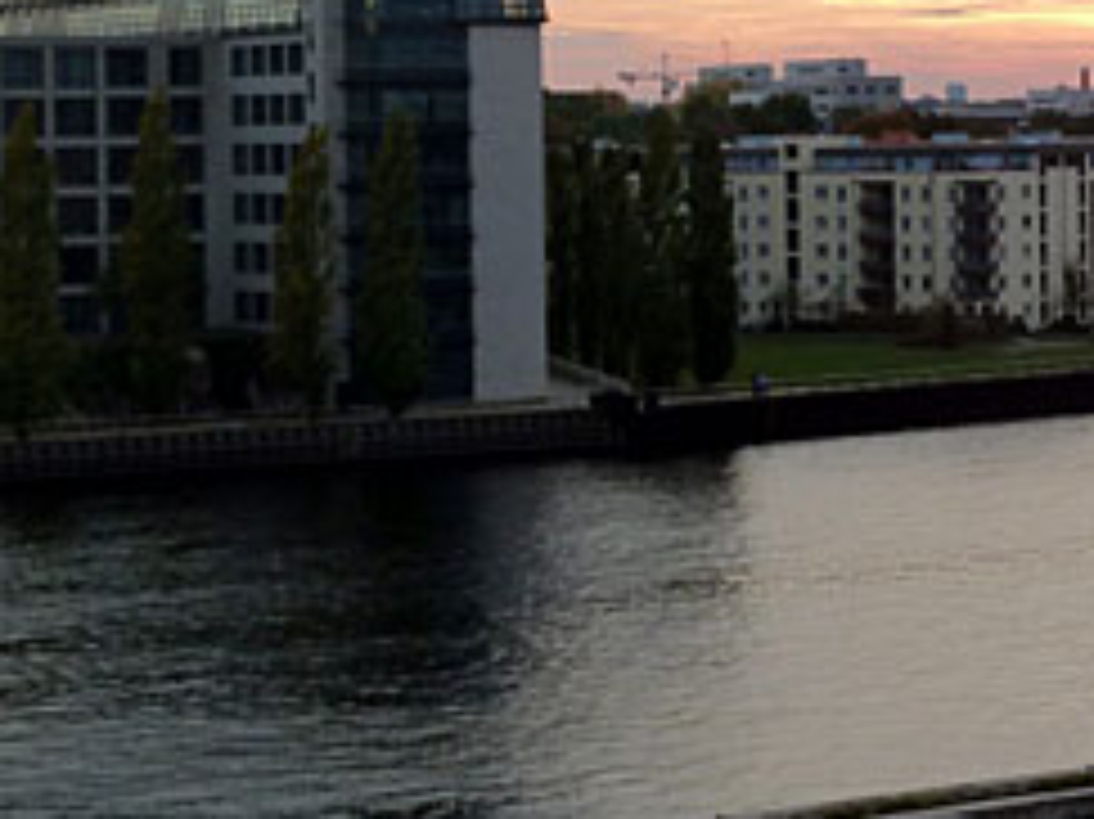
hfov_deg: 14.2
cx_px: 1166
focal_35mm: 136
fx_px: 4296
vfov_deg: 10.9
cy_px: 158
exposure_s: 1/125
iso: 125
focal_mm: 9.1
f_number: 3.9
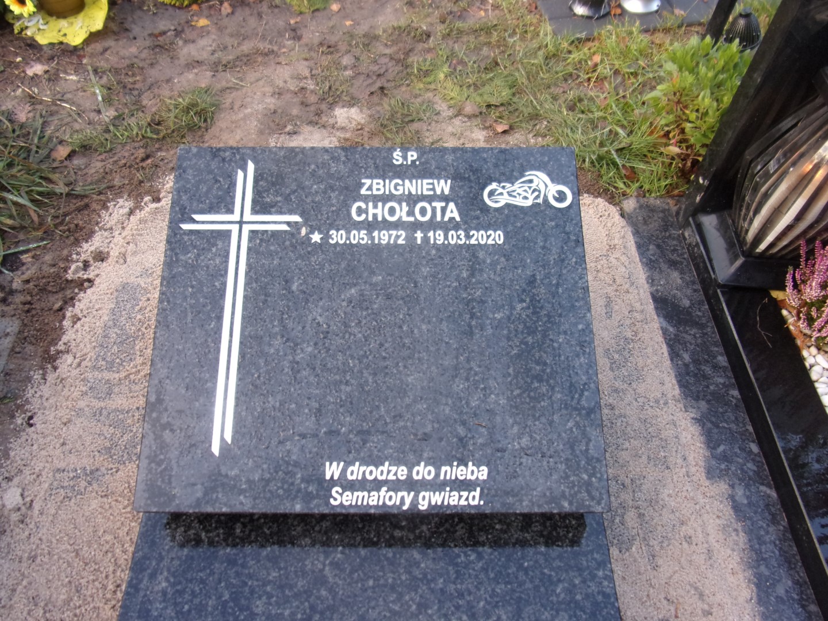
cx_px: 414
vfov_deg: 56.8
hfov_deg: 71.6
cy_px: 310
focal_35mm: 24
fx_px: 574
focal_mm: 4.3
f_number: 3.3
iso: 103
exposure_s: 1/34
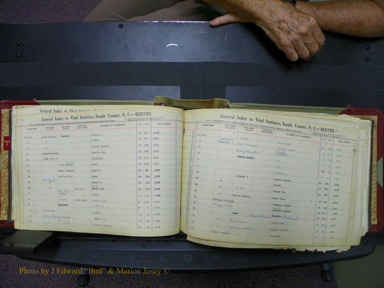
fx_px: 288
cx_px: 192
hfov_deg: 67.3
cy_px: 144
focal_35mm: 26
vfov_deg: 53.1
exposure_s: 1/30
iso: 100
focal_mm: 4.6
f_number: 2.8
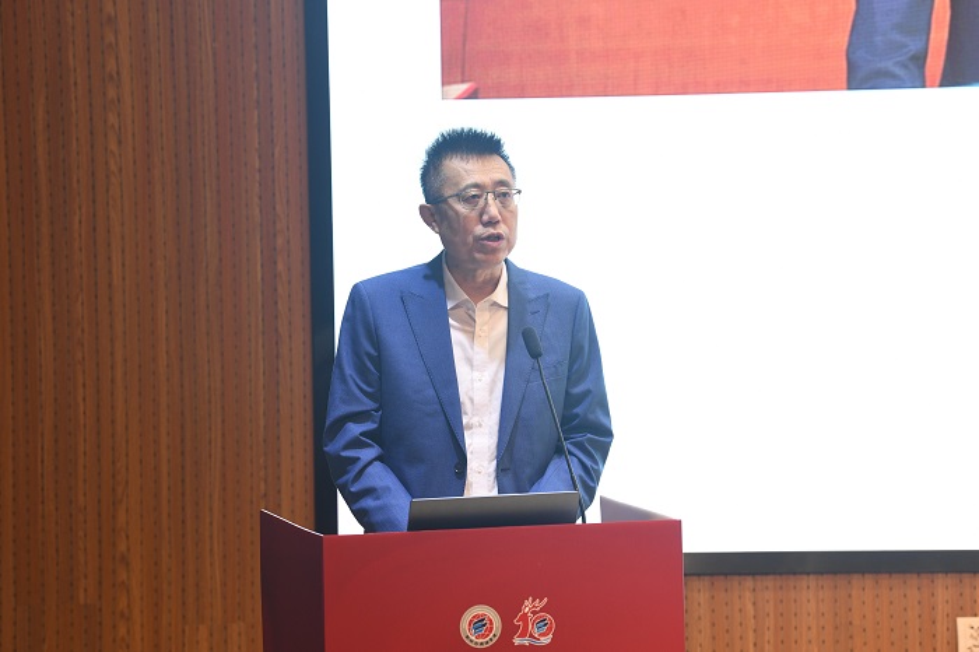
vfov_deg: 7.8
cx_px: 490
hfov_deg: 11.8
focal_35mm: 175
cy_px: 326
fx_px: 4757
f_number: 5.6
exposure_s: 1/160
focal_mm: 175
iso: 1600
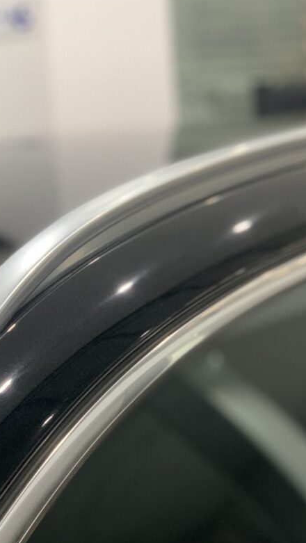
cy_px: 286
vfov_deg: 24.4
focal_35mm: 87
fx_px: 1253
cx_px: 74
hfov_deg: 13.9
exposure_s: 1/50
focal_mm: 6
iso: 160
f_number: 2.4
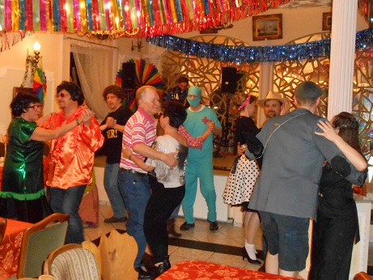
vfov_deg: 32.9
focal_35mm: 44
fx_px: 474
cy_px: 140
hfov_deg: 42.9
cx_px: 186
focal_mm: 7.8
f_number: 4.5
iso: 1600
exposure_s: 1/30
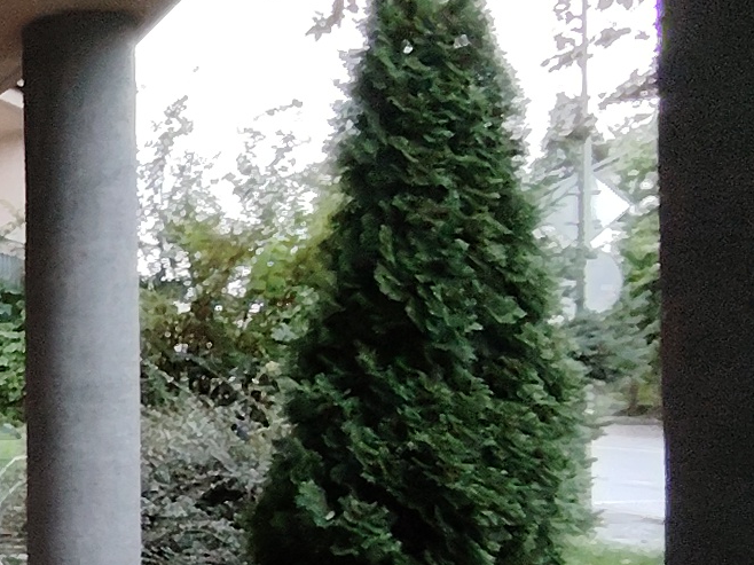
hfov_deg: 23.4
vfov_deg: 21.3
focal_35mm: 67
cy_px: 539
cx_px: -369
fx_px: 1459
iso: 146
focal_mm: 1.42
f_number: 2.2
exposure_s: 1/100
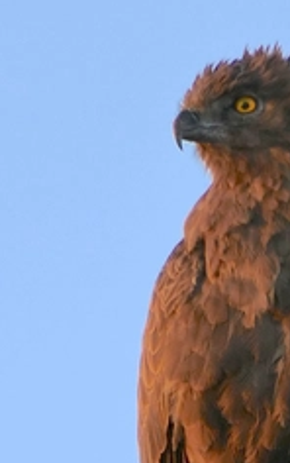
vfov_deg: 0.8
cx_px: 306
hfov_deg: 0.5
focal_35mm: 2487
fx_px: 31373
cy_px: 485
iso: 125
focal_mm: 176
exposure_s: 1/200
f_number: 4.5
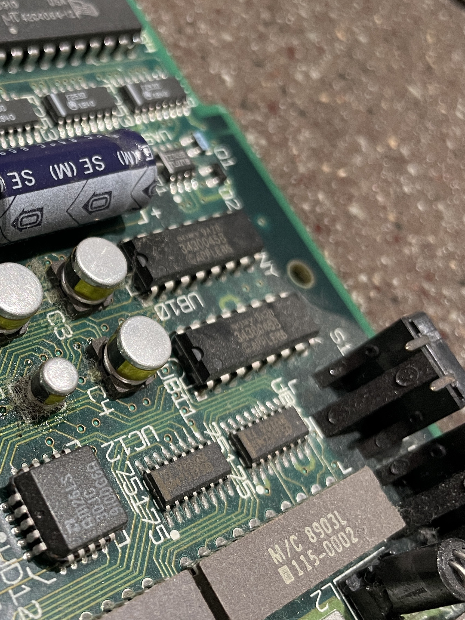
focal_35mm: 46
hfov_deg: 30.3
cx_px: 56
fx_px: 824
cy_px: 326
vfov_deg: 41.2
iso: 160
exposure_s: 1/60
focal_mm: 4.2
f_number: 1.6
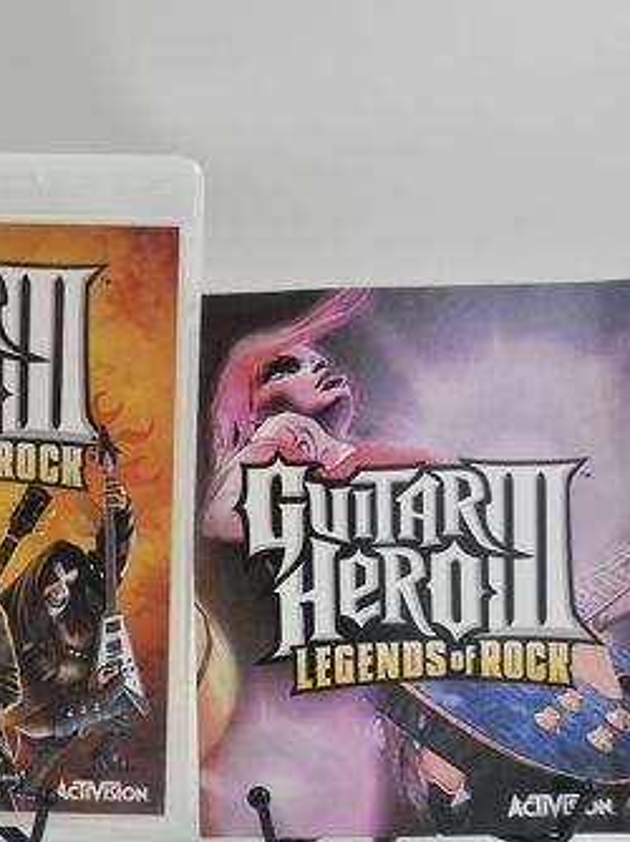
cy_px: 681
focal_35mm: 46
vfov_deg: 39.5
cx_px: 151
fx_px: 1118
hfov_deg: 30.9
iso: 50
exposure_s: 1/124
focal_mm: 6.7
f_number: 1.8
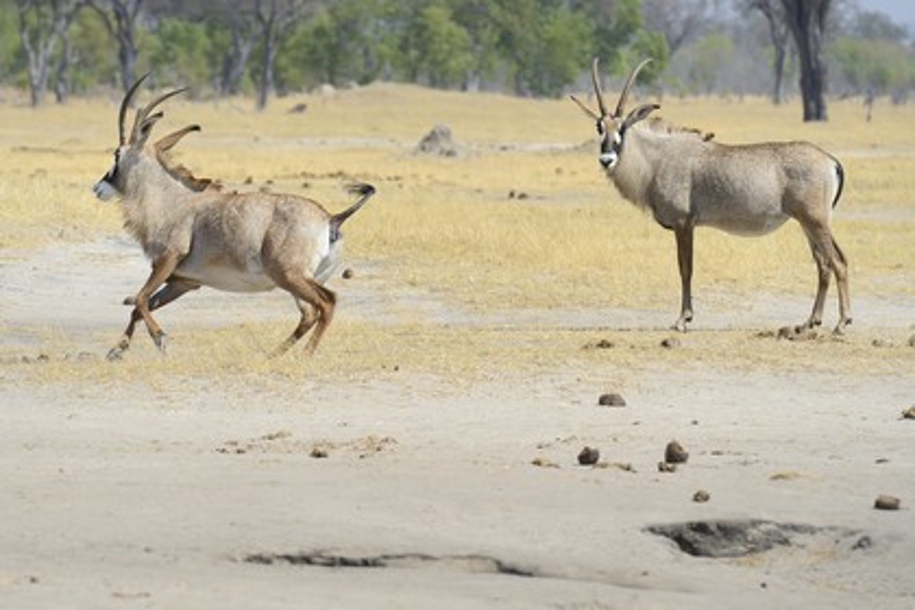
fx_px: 7116
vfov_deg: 4.9
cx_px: 458
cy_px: 305
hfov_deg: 7.4
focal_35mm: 280
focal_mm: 280
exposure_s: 1/1250
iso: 400
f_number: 7.1
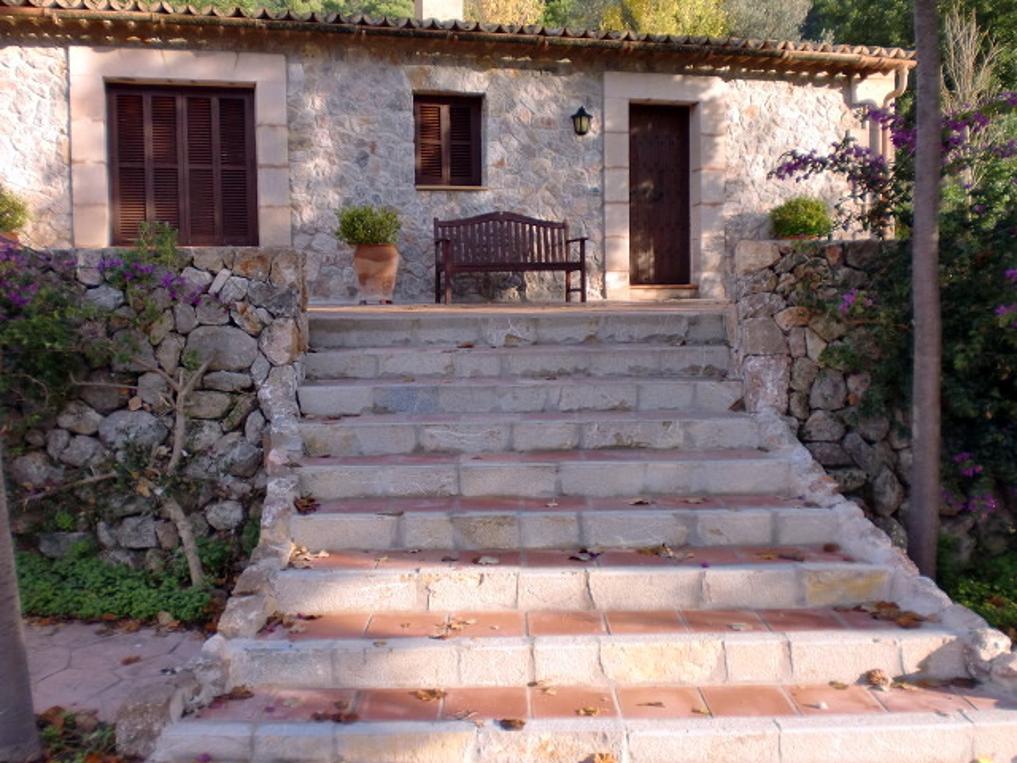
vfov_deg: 40.7
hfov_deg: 52.6
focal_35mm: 35
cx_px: 508
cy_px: 382
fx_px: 1028
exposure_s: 1/200
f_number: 3.1
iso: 64
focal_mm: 6.3
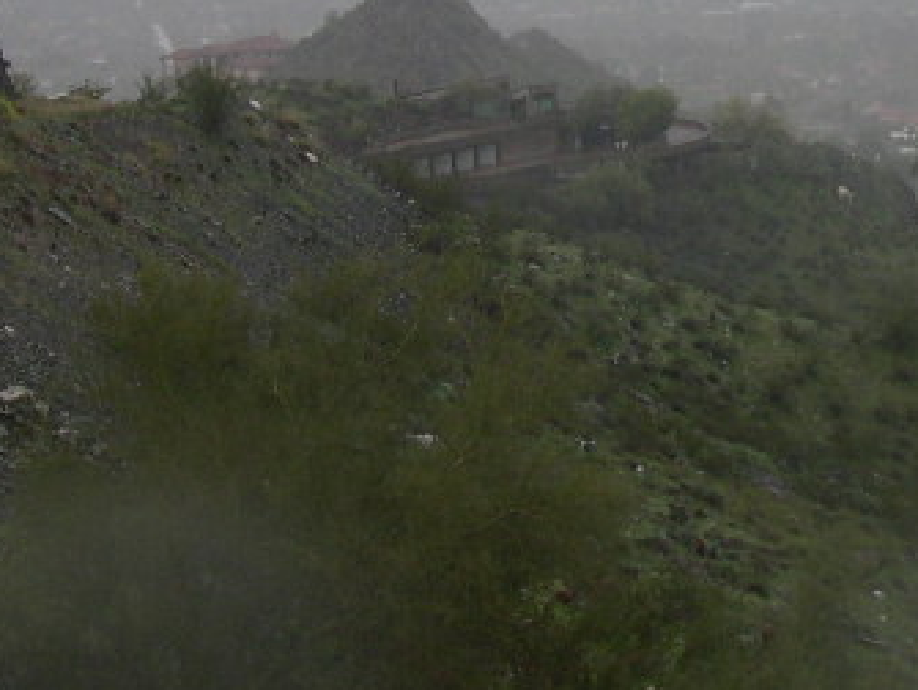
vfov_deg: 12.7
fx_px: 3080
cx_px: 817
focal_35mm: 116
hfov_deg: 16.7
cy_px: 58
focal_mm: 8
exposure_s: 1/93.6
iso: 100
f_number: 7.6
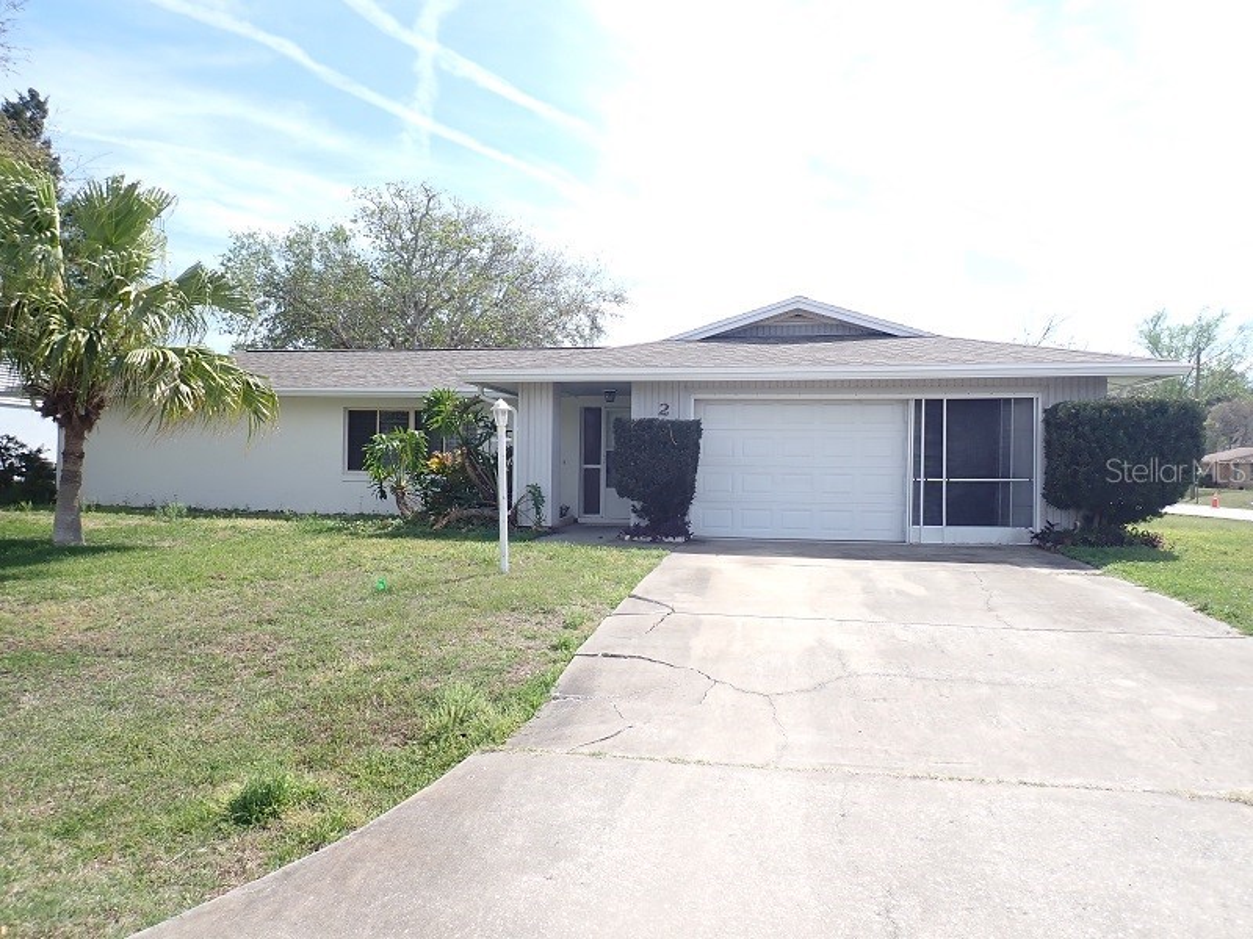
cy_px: 470
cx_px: 626
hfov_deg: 69.4
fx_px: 905
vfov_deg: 54.9
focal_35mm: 25
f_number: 2.8
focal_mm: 4.5
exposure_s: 1/800
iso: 100
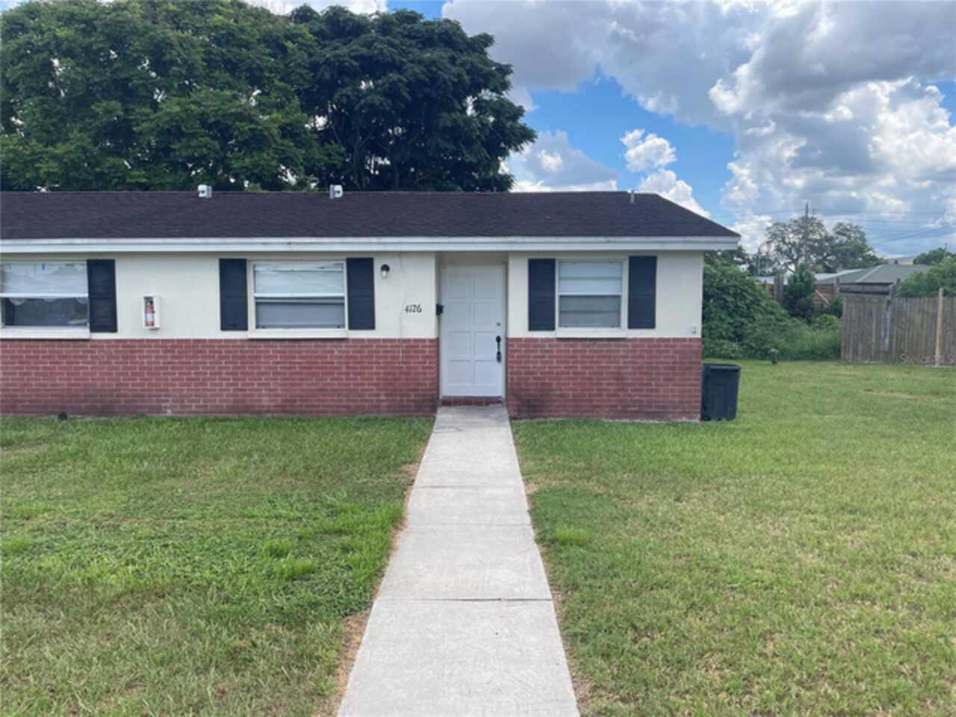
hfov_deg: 67.3
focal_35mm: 26
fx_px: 718
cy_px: 358
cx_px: 478
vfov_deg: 53.1
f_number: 1.6
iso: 32
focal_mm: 4.2
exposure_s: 1/1595
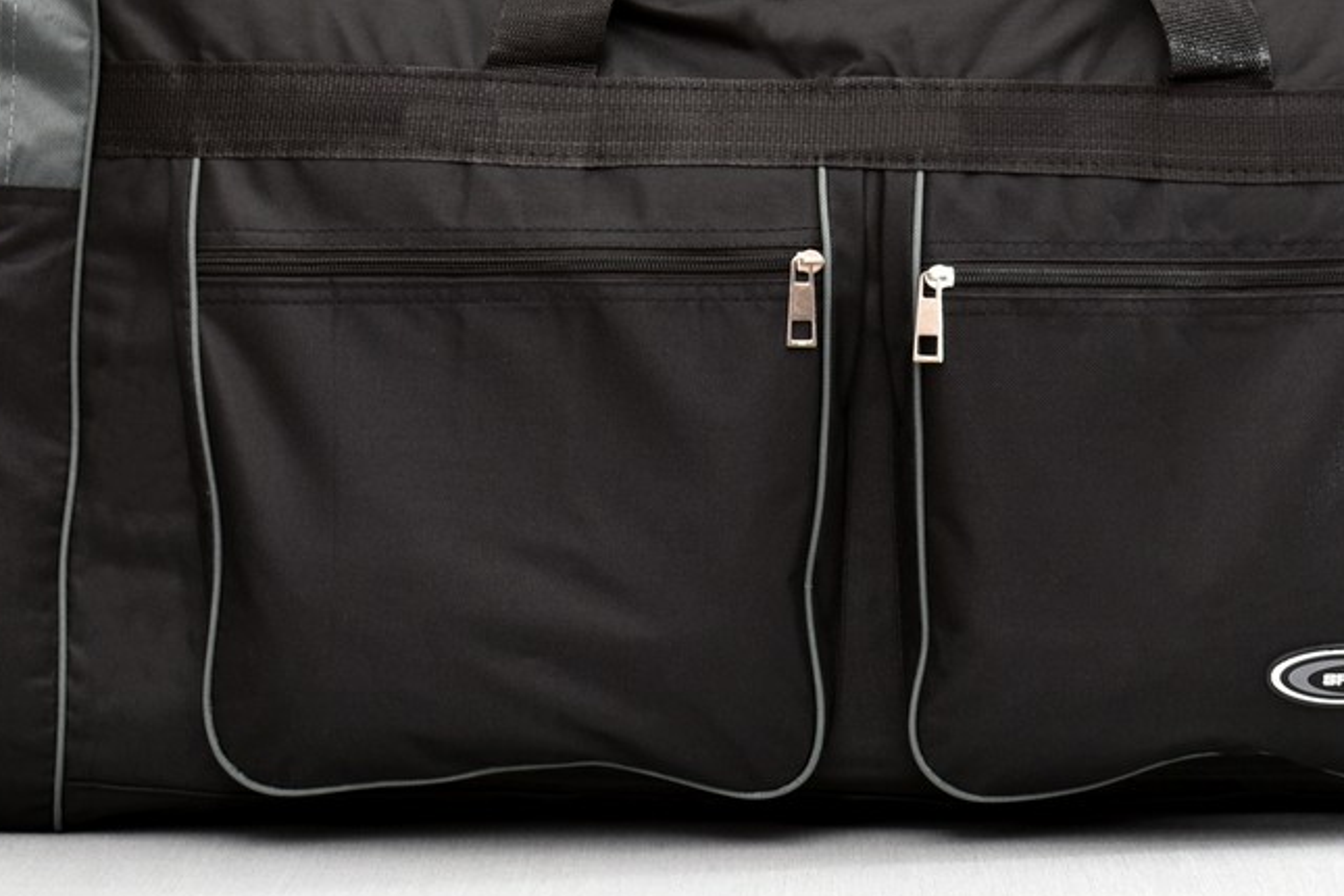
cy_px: 83
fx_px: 5786
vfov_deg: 8.8
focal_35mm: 155
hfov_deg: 13.2
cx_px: 802
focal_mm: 52
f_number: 7.1
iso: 100
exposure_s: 2.5
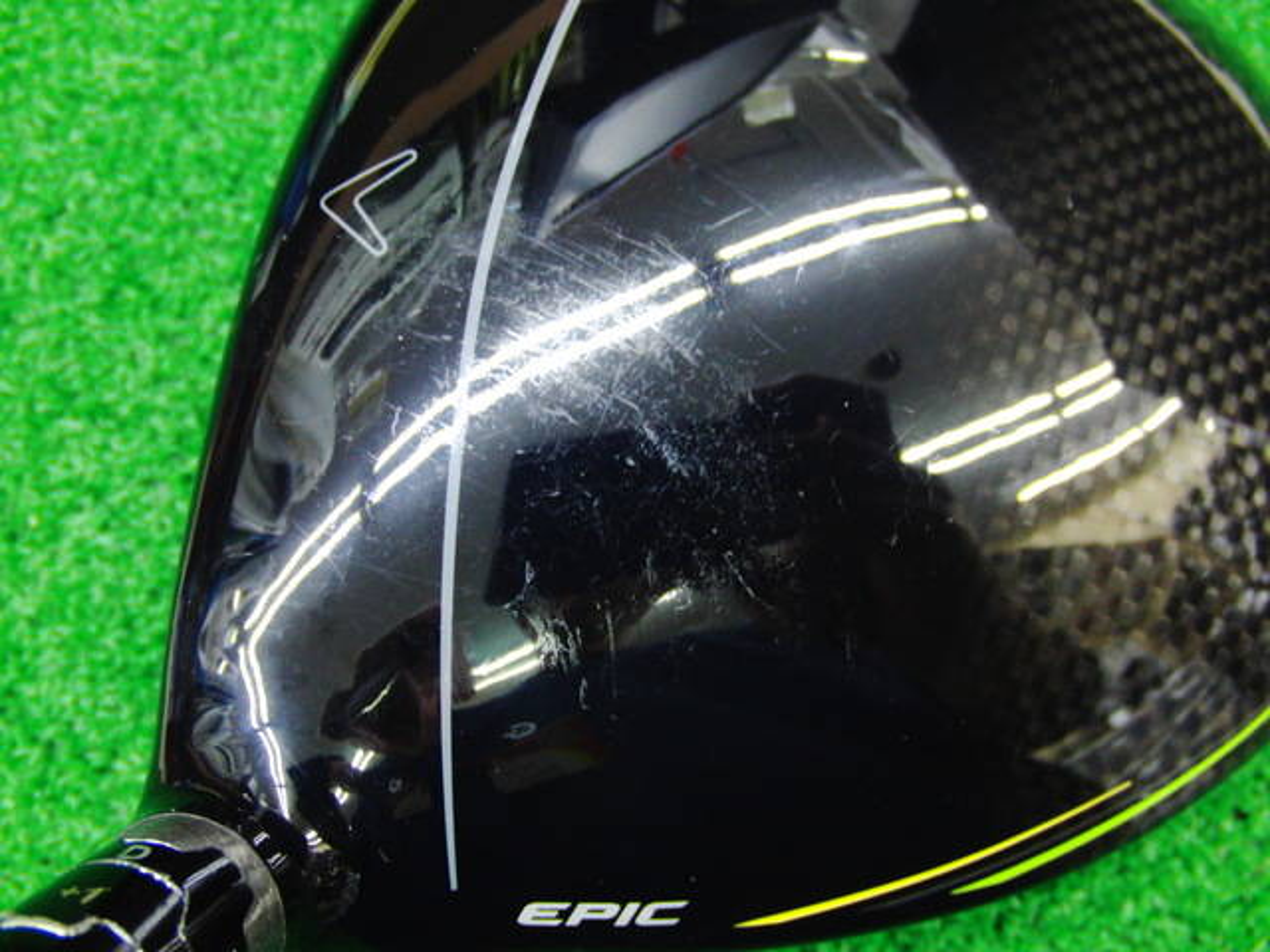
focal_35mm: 37
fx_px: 1357
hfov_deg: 50.1
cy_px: 476
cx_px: 635
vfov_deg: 38.7
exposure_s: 1/15
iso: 400
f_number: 3.6
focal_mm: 6.42
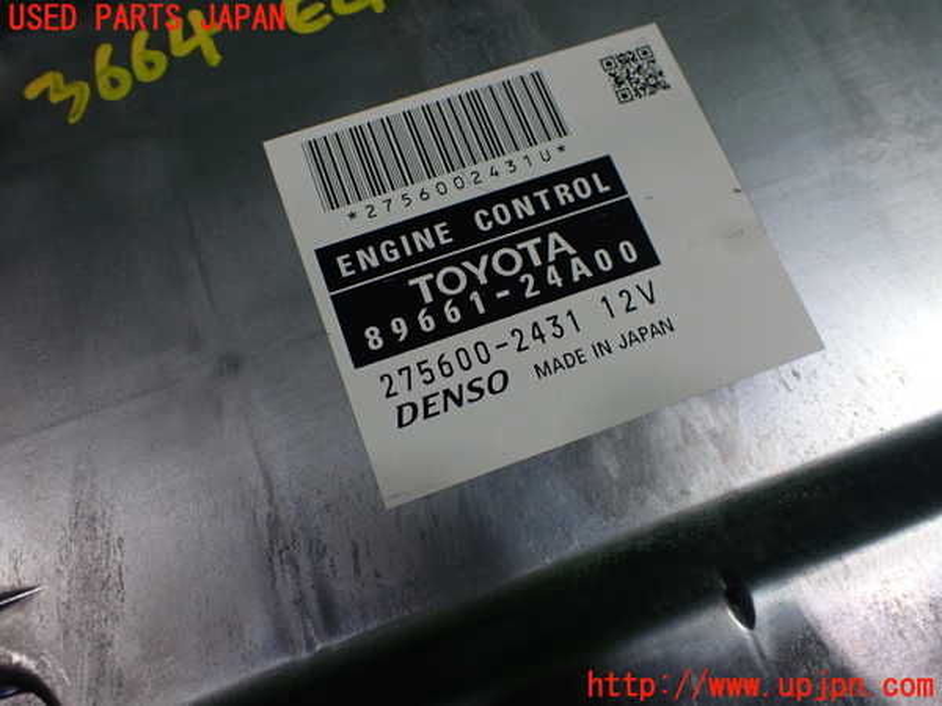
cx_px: 471
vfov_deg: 46.8
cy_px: 353
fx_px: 816
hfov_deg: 60.0
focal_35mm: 30
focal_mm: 5.4
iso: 200
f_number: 2.3
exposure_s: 1/125
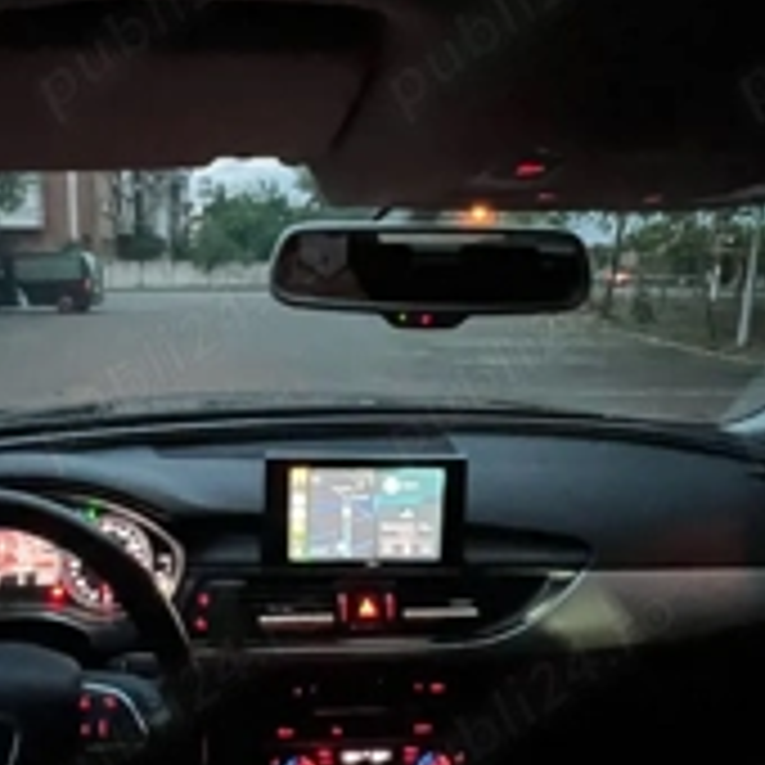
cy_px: 405
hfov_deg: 58.0
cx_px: 270
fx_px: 675
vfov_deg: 59.0
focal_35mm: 27
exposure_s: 1/17
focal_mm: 1.57
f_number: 1.8
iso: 1600
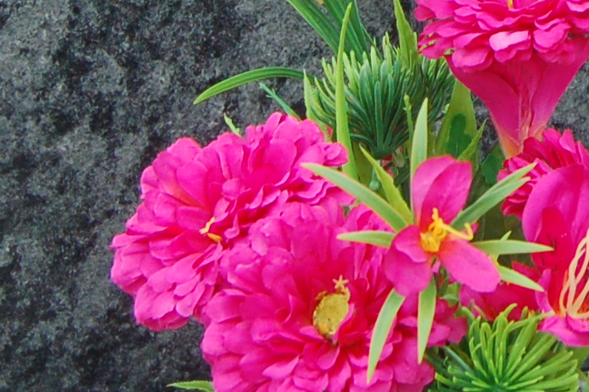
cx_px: 692
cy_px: -387
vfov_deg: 7.3
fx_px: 2959
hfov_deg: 11.2
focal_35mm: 181
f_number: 5
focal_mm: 26
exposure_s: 1/100
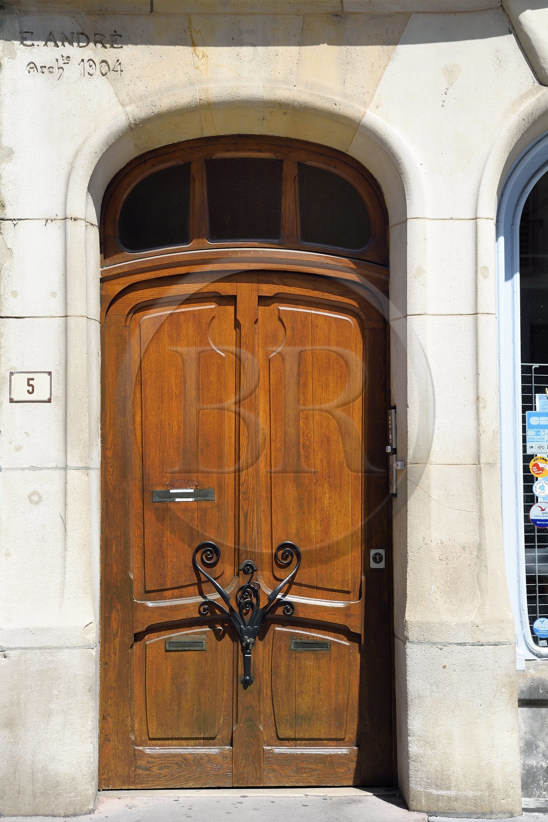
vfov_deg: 31.0
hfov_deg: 20.9
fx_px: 1484
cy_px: 411
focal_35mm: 65
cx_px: 274
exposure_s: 1/320
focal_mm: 65
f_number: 9
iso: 200
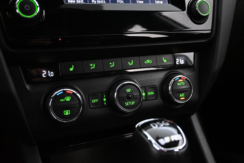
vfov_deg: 35.5
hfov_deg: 51.3
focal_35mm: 38
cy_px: 82
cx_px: 122
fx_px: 254
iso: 9000
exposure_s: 1/40
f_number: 4.2
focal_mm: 25
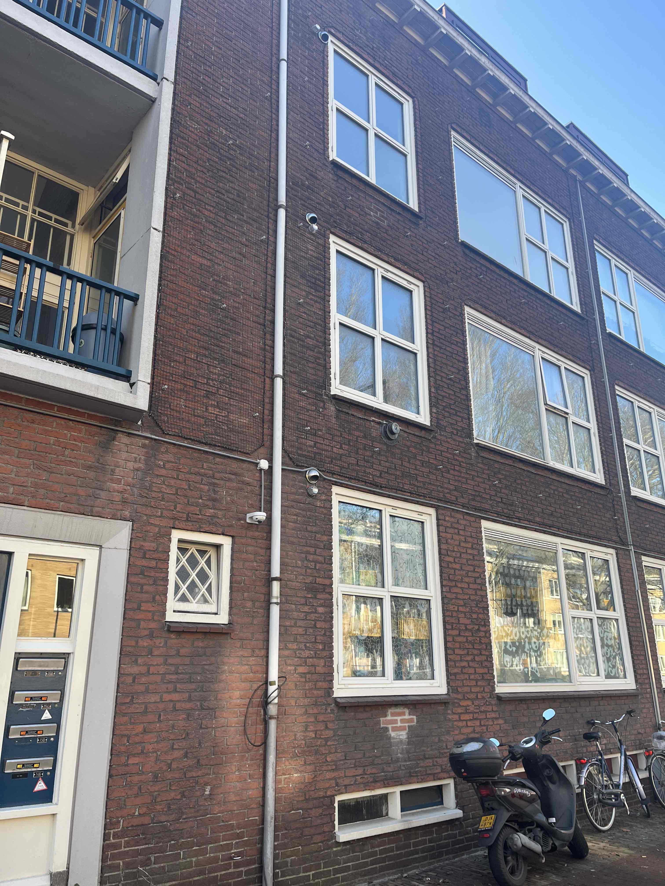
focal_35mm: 26
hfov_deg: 53.1
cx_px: 332
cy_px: 443
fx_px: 666
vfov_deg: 67.3
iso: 50
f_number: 1.6
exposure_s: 1/344
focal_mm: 5.1
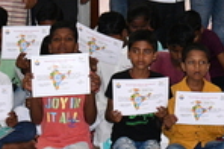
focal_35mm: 184
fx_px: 1142
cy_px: -117
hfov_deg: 11.1
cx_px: 219
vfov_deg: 7.2
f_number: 5.6
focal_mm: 26
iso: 2500
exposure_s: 1/60
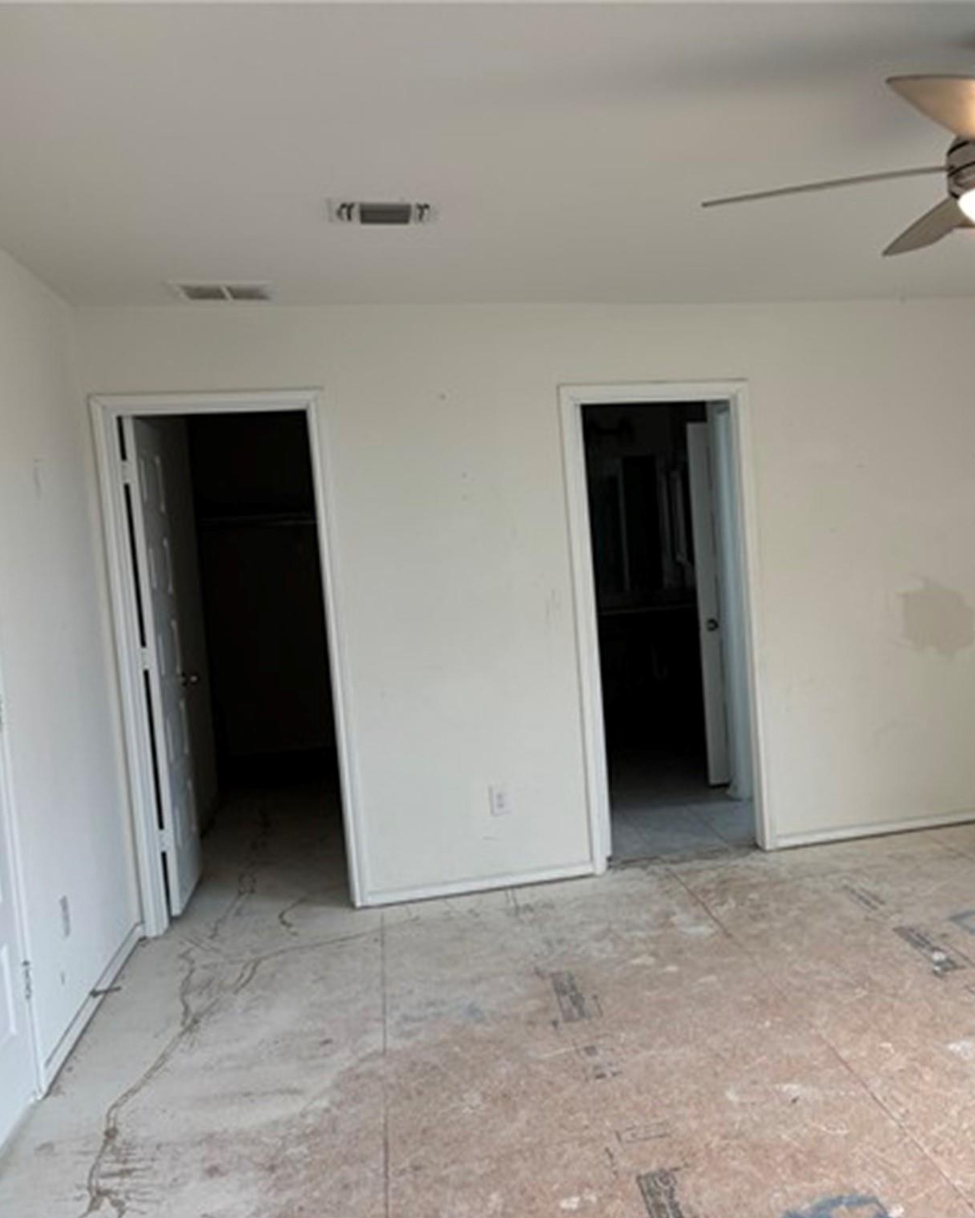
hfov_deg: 42.1
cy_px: 611
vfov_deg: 52.8
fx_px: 1226
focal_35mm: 34
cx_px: 729
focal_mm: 5.96
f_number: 1.6
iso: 80
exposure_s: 1/60
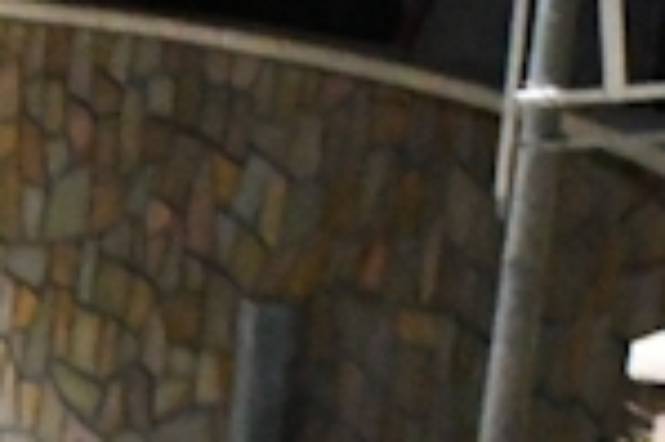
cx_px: -714
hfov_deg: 6.5
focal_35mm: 306
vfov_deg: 4.4
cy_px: 734
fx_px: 5646
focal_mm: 38
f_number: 4.2
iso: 12800
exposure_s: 1/15
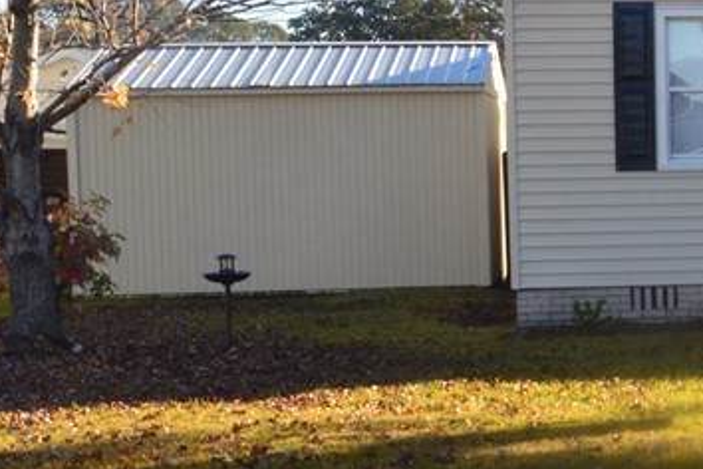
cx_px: 1034
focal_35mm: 97
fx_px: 1885
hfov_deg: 18.8
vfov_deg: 14.2
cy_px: 270
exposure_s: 1/160
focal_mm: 21
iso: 400
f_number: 9
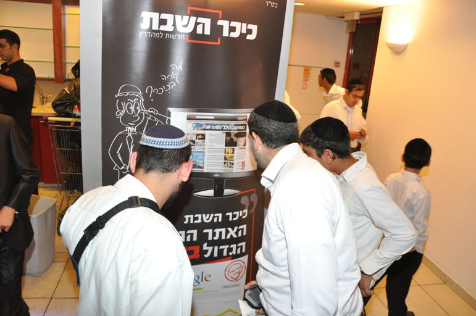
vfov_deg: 46.3
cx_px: 241
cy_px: 158
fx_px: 370
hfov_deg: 65.5
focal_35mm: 28
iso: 800
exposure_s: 1/60
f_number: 4
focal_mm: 18
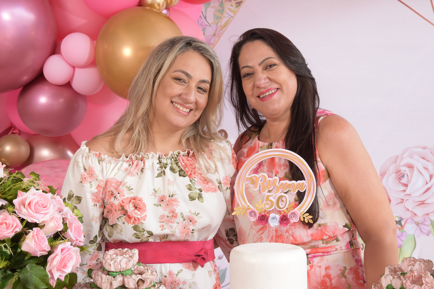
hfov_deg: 23.4
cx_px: 217
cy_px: 144
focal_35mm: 87
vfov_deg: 15.7
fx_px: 1049
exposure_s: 1/200
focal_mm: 58
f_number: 8
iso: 500
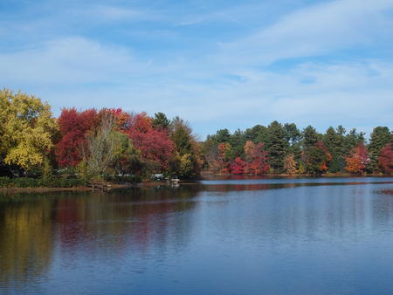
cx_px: 196
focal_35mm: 50
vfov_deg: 29.1
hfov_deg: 38.2
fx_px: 568
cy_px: 148
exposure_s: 1/800
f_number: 5
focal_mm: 10.8
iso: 100
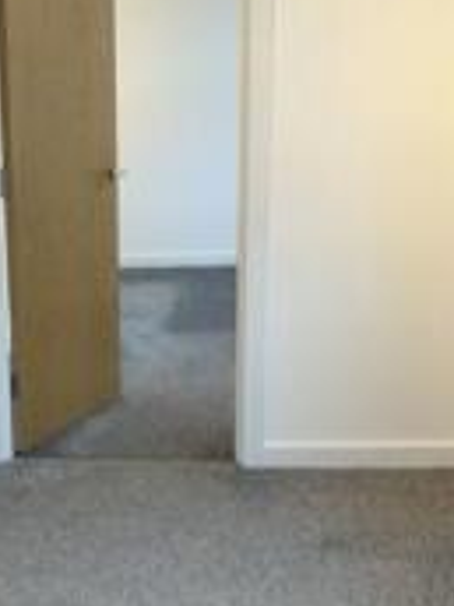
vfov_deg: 29.1
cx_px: 25
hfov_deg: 21.6
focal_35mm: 66
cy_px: 432
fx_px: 1154
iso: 50
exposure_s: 1/30
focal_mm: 5.7
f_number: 1.5
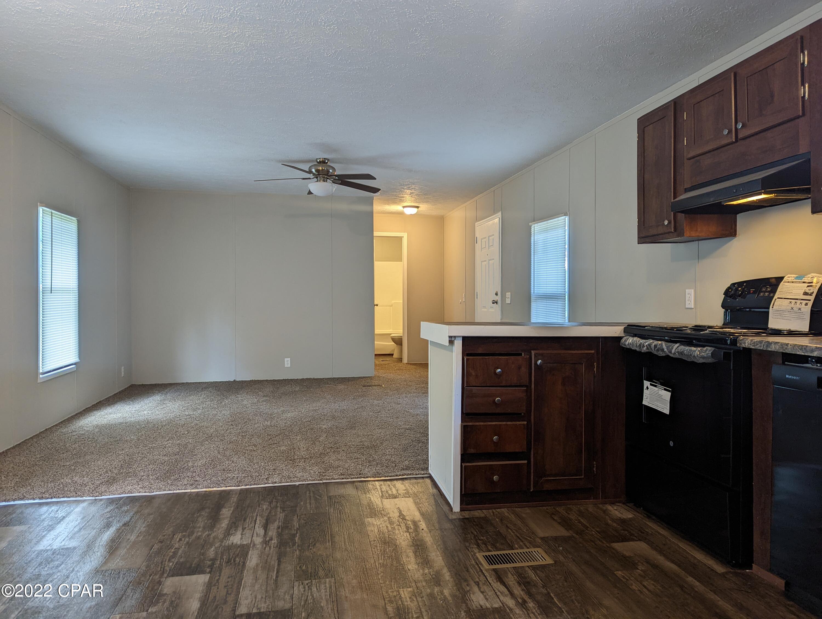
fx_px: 571
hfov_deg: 71.5
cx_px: 411
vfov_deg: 56.9
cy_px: 310
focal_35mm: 24
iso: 52
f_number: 1.85
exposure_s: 1/24
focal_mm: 6.81
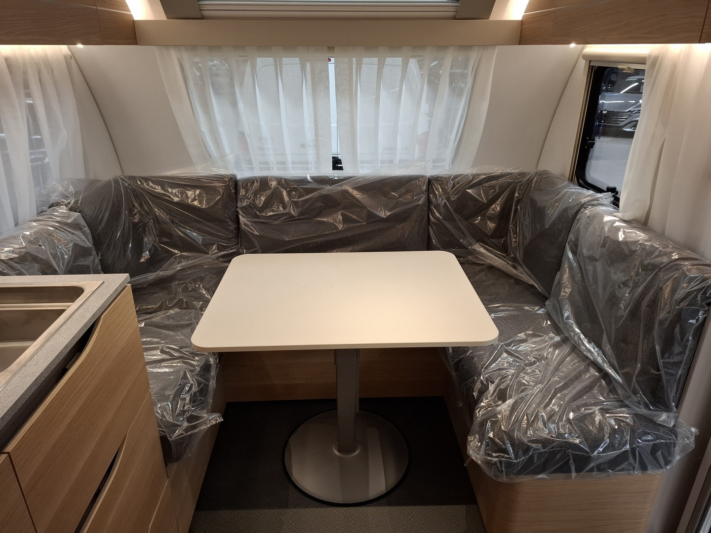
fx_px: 472
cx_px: 356
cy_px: 266
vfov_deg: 58.9
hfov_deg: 73.9
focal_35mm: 23
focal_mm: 5.54
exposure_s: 1/60
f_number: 1.8
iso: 200
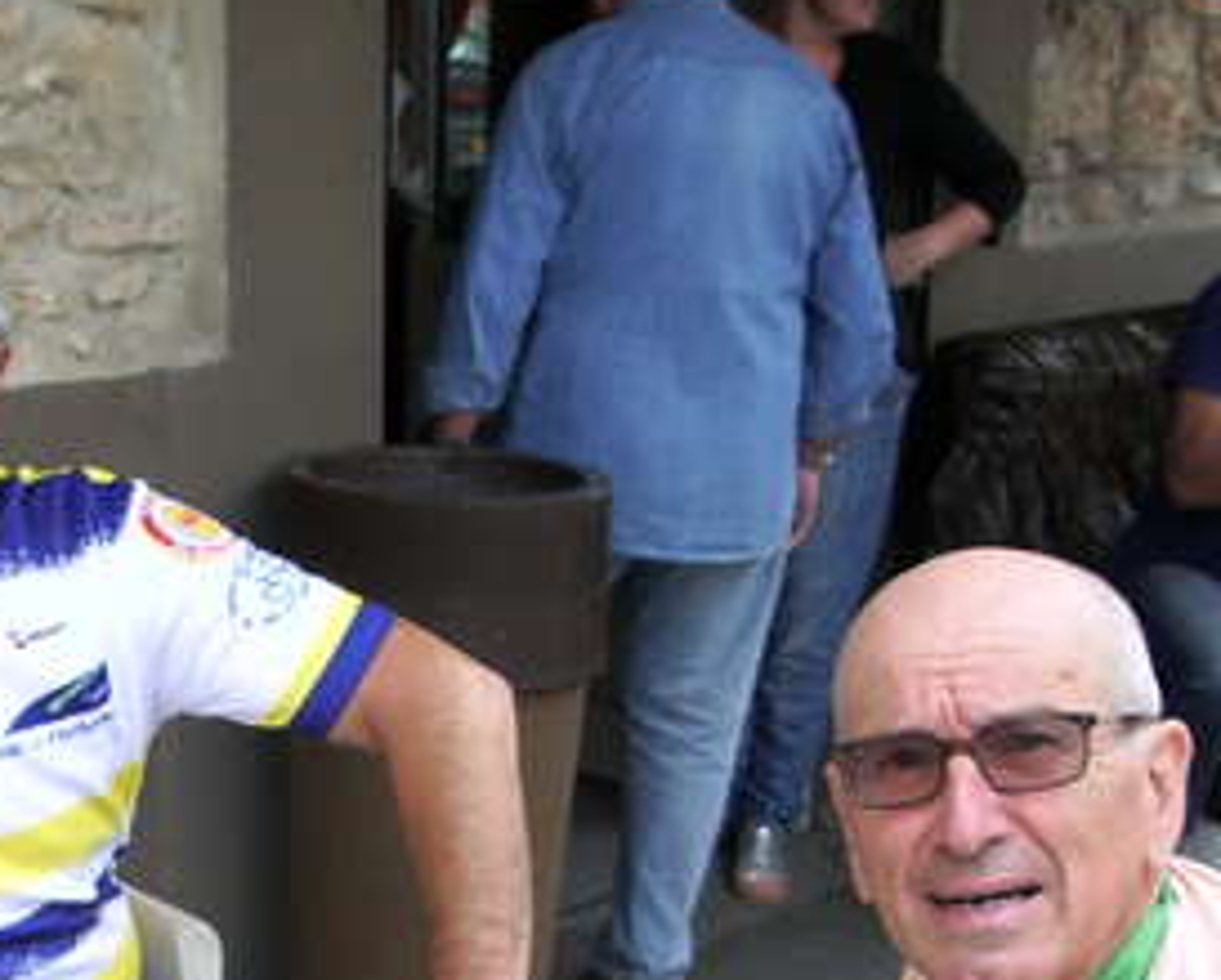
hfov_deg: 24.7
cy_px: 837
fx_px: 2713
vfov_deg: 20.2
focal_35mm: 75
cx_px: 165
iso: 50
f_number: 2.6
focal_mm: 5.8
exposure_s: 1/100
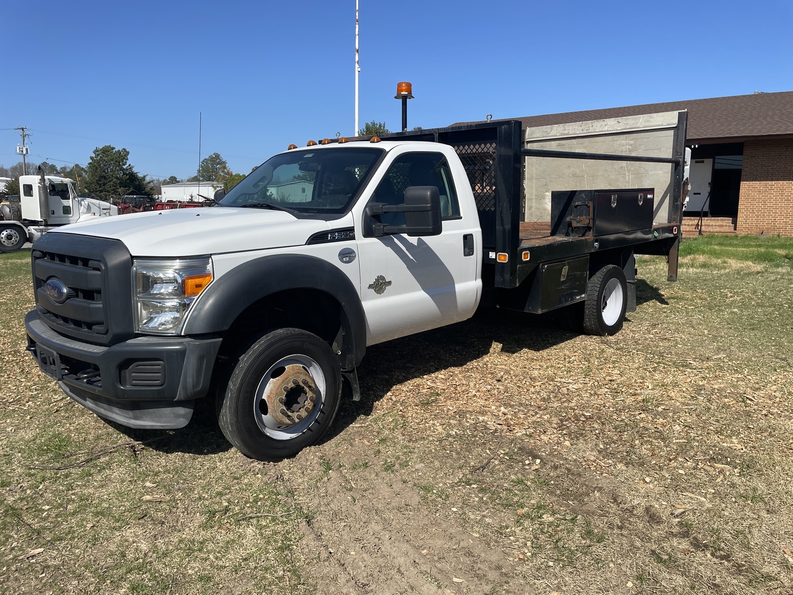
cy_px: 298
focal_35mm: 26
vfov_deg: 53.1
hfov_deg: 67.3
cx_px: 396
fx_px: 596
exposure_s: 1/4464
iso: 32
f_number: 1.6
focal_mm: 4.2
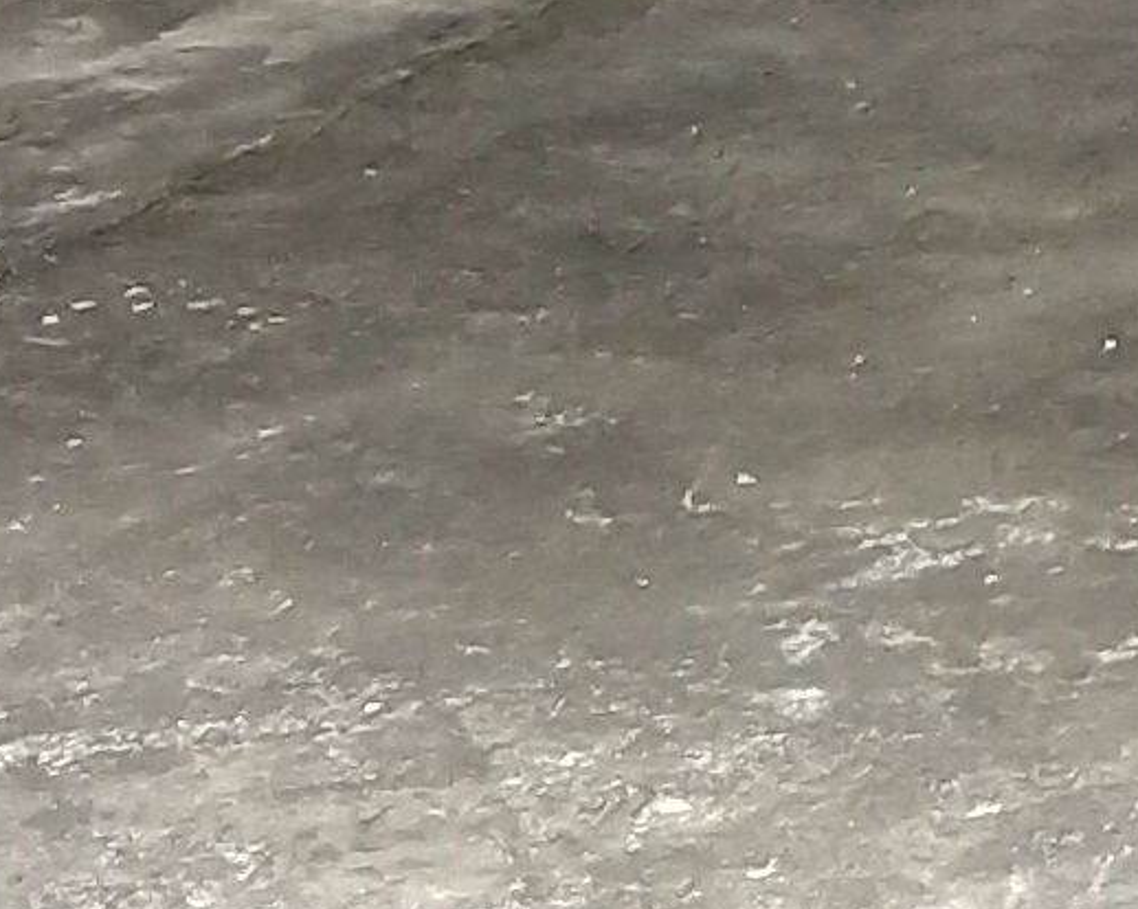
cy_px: -1399
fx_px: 8181
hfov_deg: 7.0
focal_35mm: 243
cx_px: 3519
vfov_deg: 6.1
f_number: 2.2
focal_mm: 3.69
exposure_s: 1/305
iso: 50
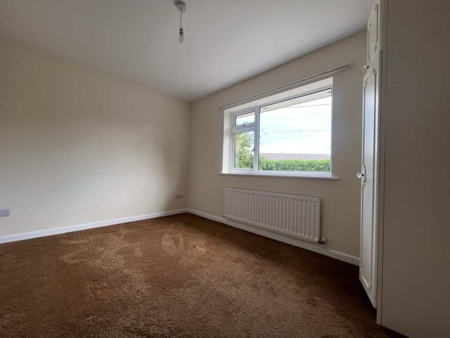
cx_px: 225
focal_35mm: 13
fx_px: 169
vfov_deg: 89.9
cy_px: 169
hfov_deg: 106.2
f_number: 1.8
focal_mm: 1.57
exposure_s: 1/175
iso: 32
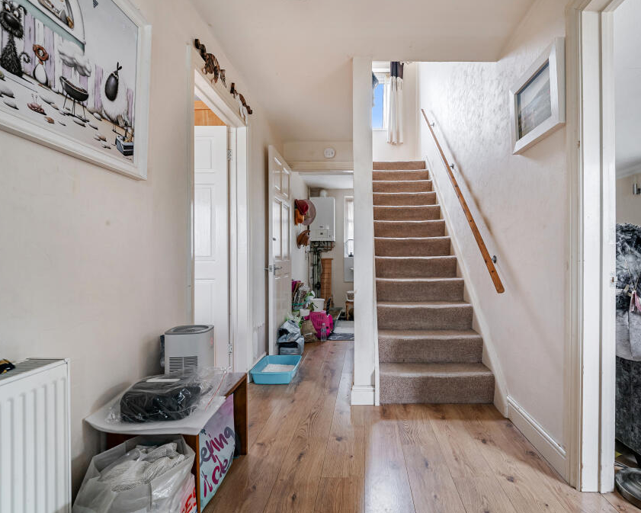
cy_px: 258
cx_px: 367
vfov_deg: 80.4
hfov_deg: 92.5
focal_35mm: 16
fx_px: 304
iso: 320
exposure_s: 1/400
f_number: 8
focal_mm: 14
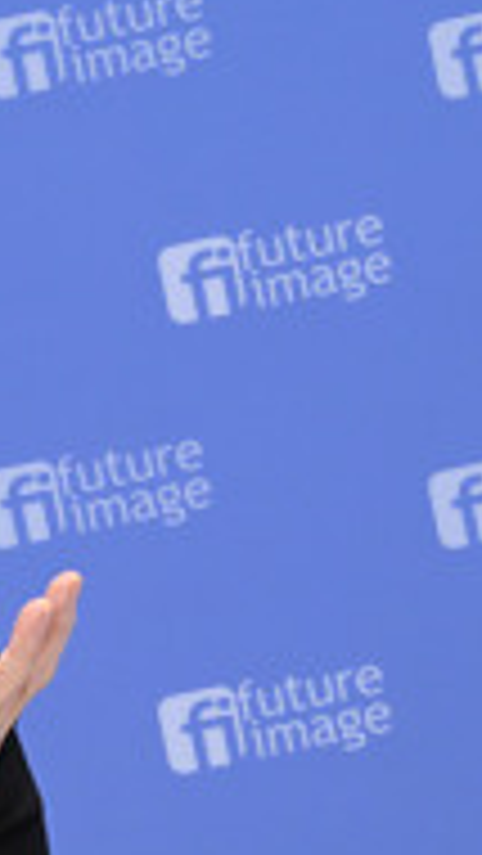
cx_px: -295
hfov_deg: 5.1
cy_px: 608
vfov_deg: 9.1
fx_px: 5357
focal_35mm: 236
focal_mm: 95
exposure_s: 1/640
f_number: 5.6
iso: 4000
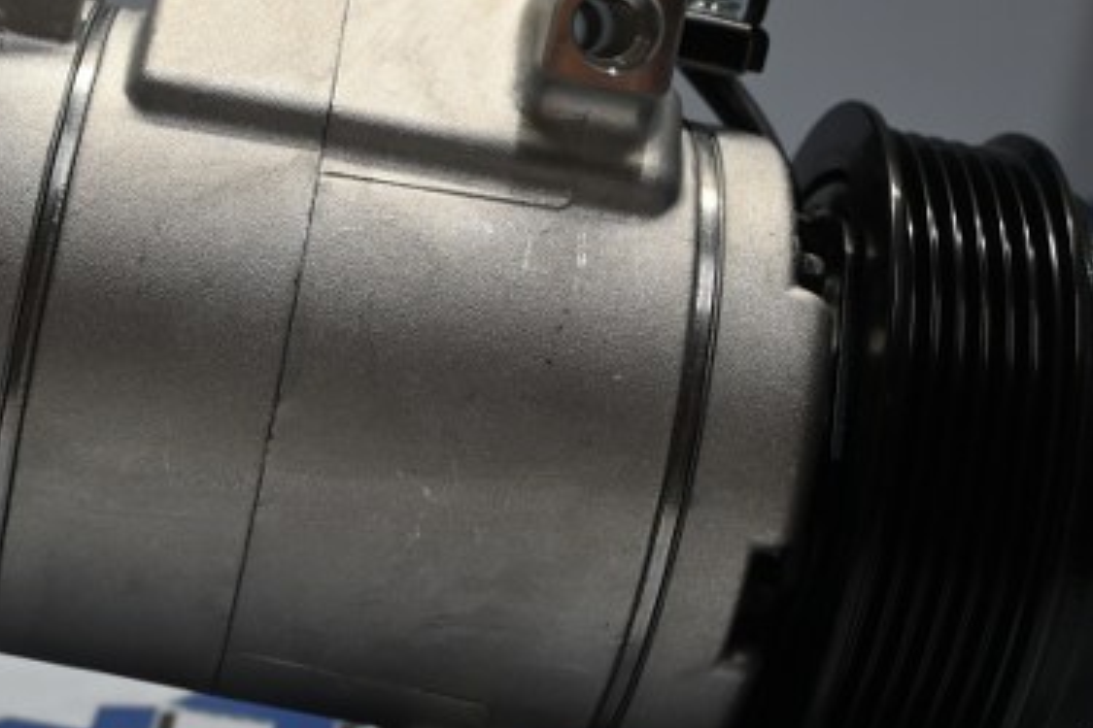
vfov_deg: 17.0
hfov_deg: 25.3
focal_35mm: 80
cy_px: 284
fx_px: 2431
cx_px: 420
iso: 640
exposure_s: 1/125
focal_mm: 25
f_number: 4.2
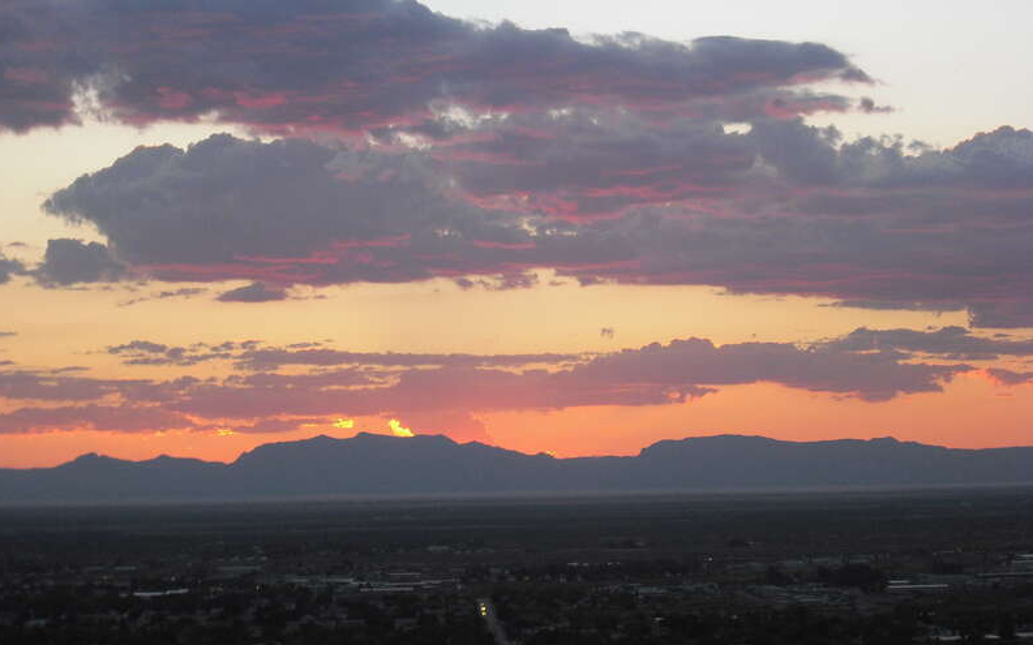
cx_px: 515
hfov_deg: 17.2
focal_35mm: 121
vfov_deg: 10.8
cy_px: 266
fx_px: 3406
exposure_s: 1/100
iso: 200
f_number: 5.2
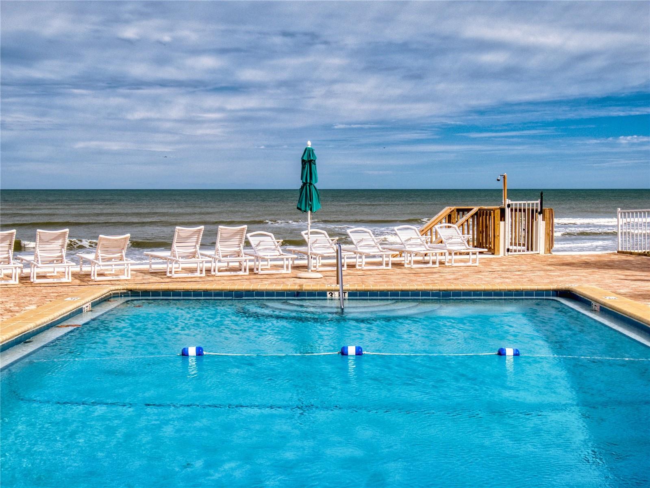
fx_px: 1089
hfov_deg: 33.2
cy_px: 244
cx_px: 325
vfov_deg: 25.2
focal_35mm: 58
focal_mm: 29
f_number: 9
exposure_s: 1/250
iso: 200
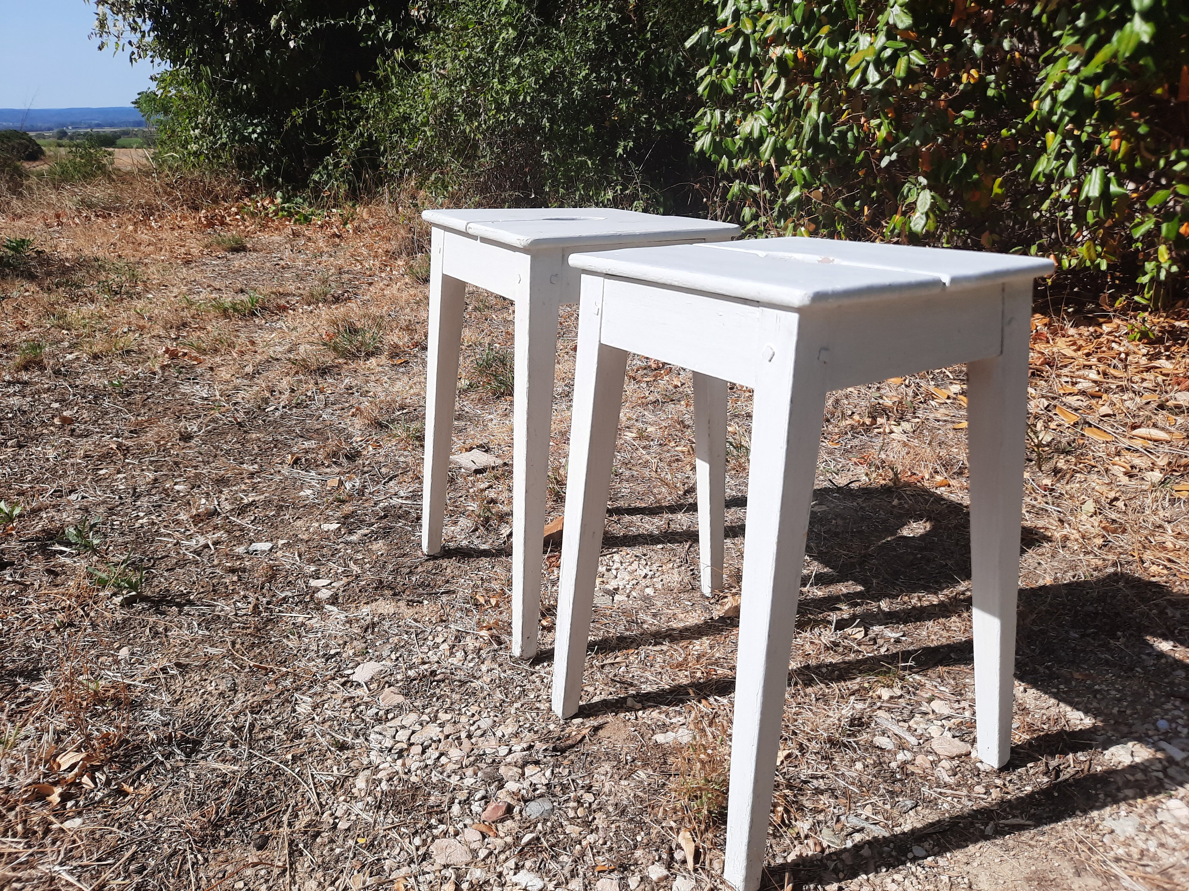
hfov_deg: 69.4
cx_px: 594
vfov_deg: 54.9
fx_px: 859
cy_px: 446
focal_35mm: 25
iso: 32
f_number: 2
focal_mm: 4.6
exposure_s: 1/1414
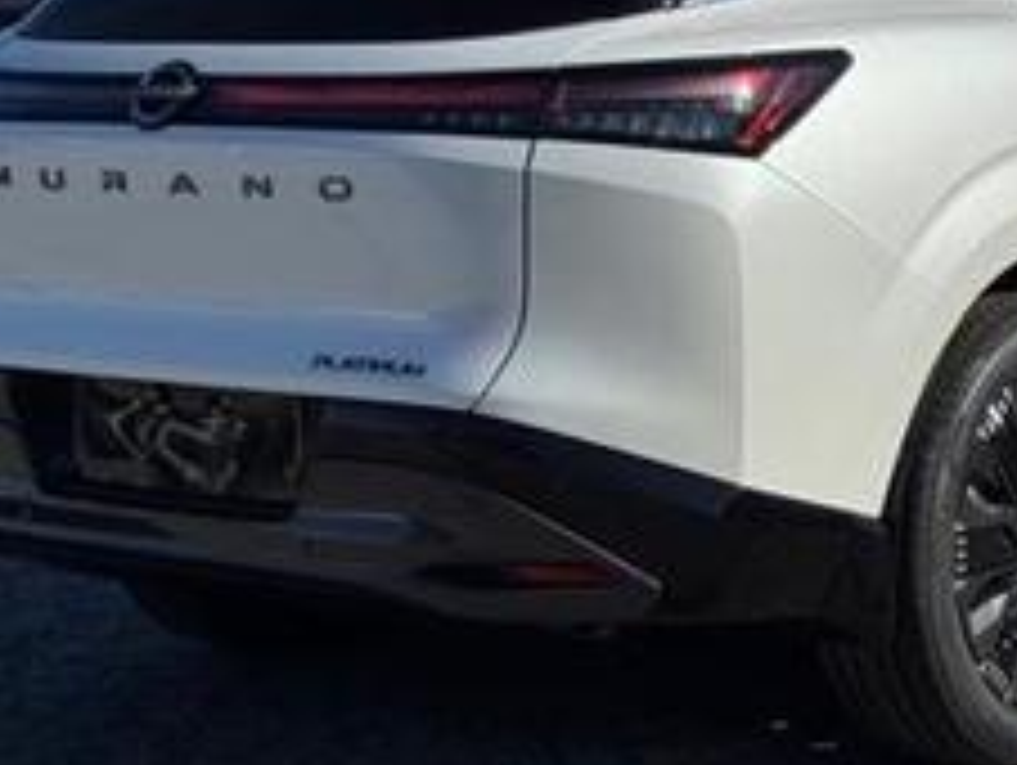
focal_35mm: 107
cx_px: 842
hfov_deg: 18.2
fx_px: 3147
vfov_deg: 13.8
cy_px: 261
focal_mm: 6.76
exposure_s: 1/10526
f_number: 1.78
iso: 80
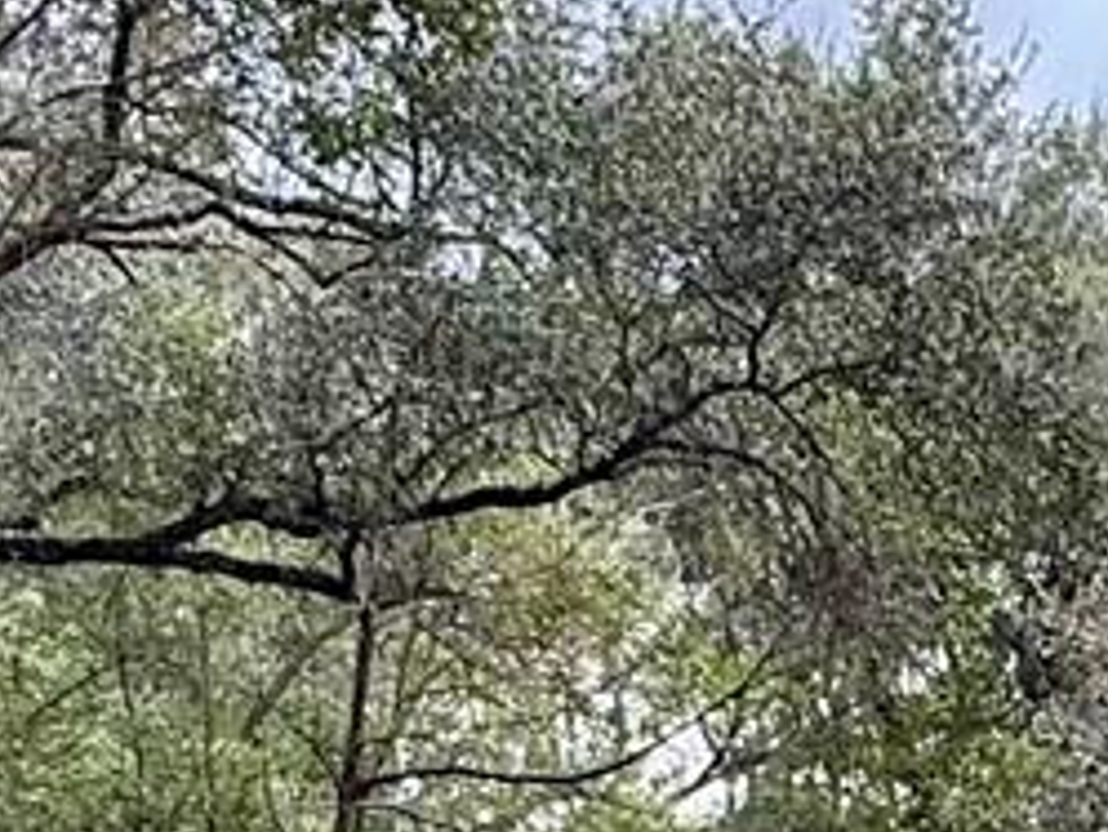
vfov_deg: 15.4
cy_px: 1166
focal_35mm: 90
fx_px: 2882
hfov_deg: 21.1
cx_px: 1064
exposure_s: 1/99
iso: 64
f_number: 2.2
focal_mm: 2.22
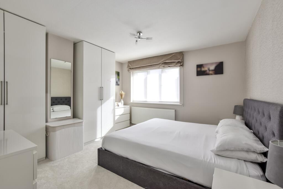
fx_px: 118
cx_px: 142
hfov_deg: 100.4
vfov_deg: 77.3
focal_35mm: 15
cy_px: 94
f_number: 8
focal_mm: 10
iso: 640
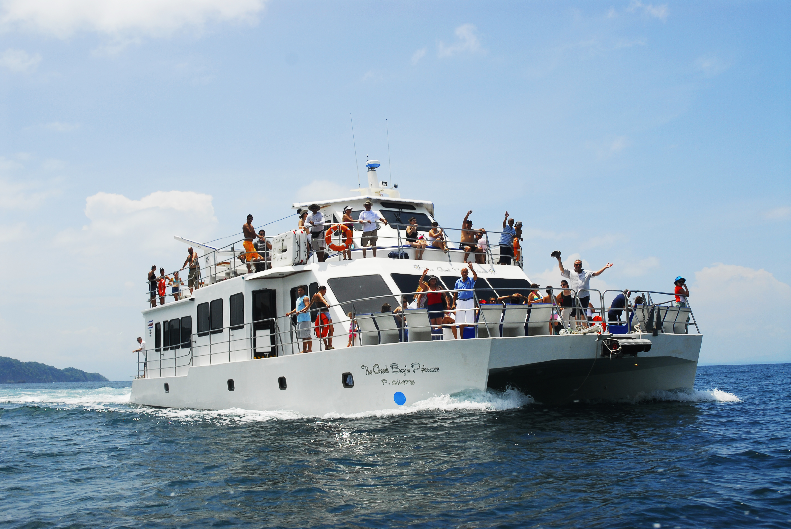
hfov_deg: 47.9
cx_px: 396
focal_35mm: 40
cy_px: 264
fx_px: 891
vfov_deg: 33.1
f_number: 6.3
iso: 100
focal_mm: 27
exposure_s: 1/500
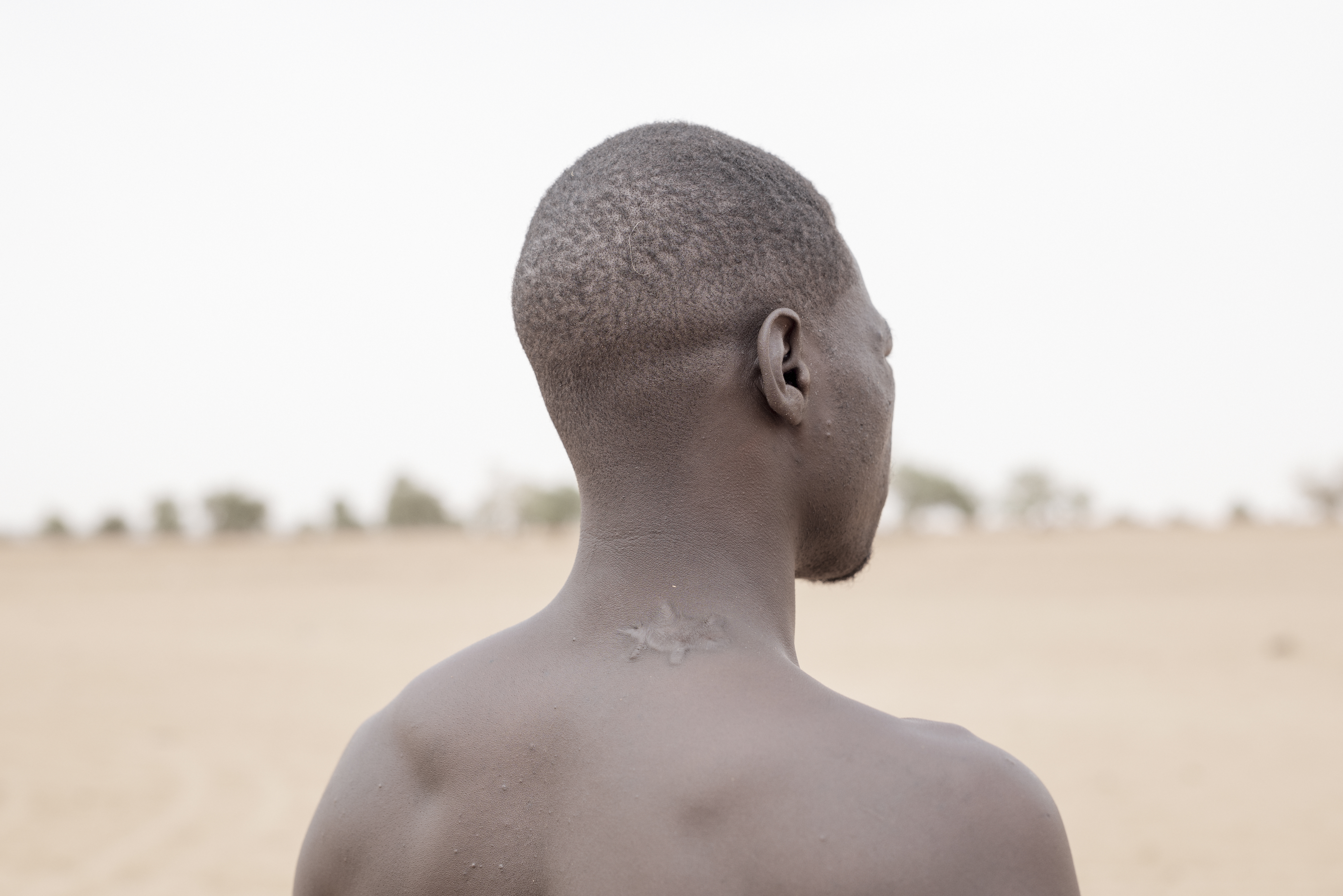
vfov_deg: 27.0
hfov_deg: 39.6
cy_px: 448
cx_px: 672
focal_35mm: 50
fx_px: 1865
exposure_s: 1/320
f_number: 3.5
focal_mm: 50
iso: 100
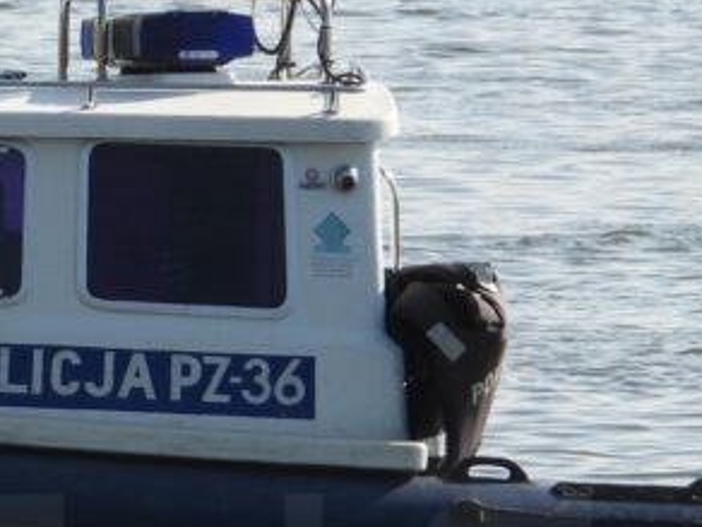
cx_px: -192
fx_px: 40377
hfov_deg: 1.0
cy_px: 419
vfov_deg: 0.7
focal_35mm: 1991
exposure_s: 1/500
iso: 100
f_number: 5
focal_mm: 102
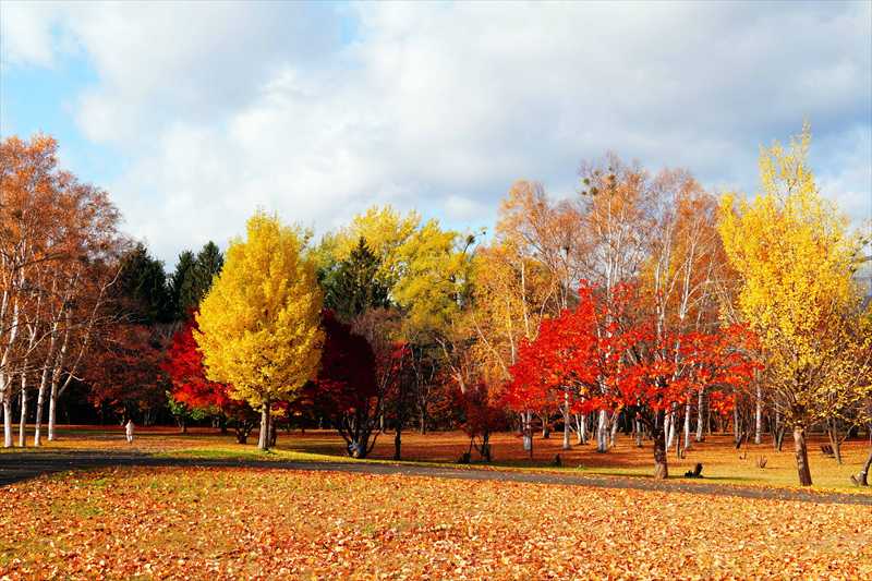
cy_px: 290
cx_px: 436
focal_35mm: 40
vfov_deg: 33.0
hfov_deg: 47.9
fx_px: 981
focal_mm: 27
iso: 100
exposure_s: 1/200
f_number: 7.1
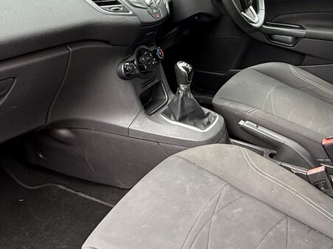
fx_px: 385
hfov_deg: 46.2
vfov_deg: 35.0
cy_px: 55
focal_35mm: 40
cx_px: 219
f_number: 2.2
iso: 160
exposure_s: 1/99
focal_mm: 2.22
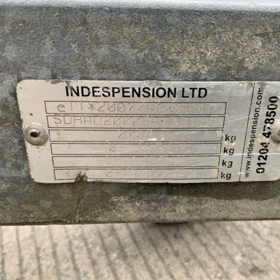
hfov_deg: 47.0
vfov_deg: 47.2
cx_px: 162
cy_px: 140
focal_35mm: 35
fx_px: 320
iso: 64
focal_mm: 3
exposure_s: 1/83
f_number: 1.8
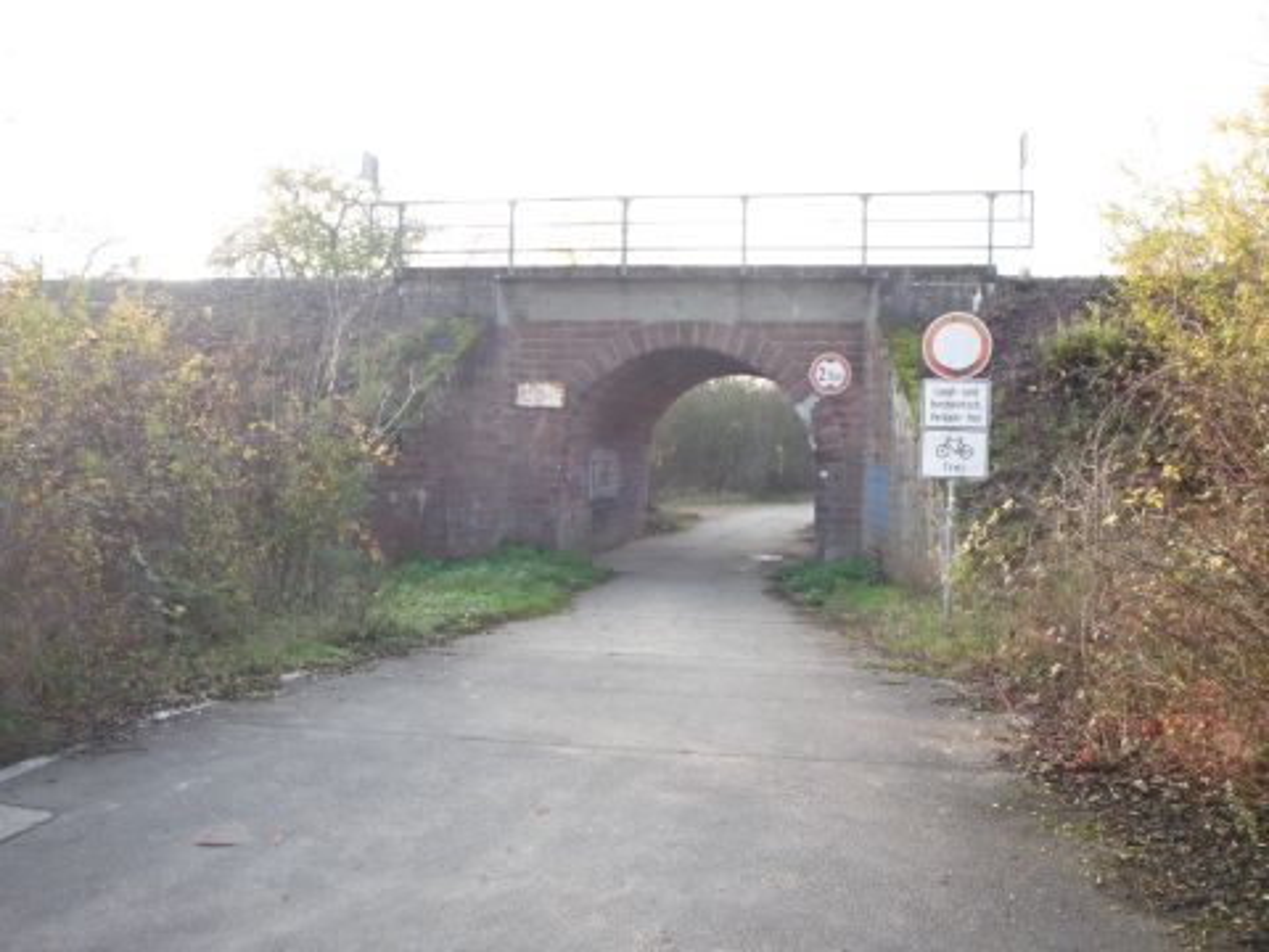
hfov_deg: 56.8
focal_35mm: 32
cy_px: 476
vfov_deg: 44.2
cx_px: 634
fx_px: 1173
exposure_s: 1/100
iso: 100
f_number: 3.3
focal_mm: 5.2
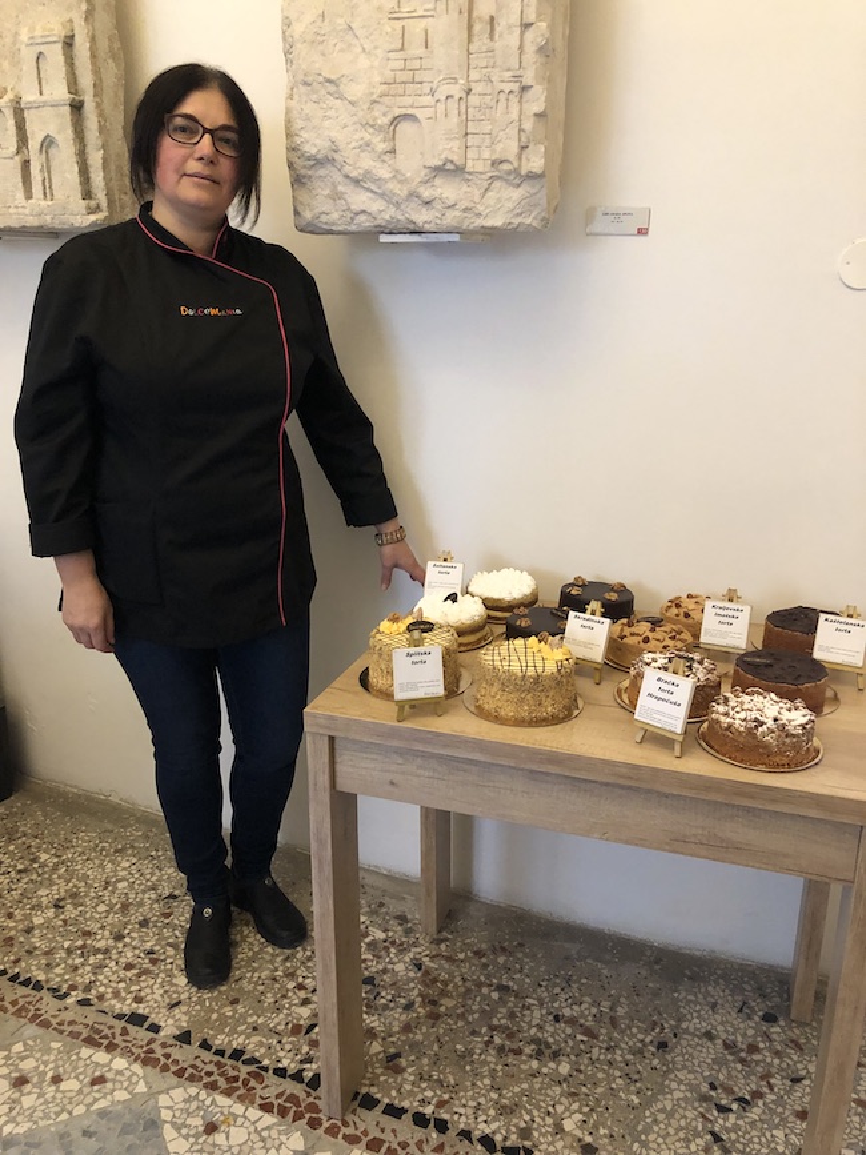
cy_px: 578
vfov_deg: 63.5
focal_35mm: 28
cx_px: 433
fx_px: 934
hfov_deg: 49.7
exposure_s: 1/13
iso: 100
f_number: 1.8
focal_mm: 3.99
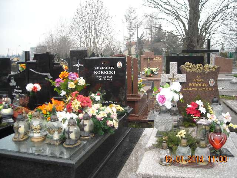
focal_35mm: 35
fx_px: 240
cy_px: 89
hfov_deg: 52.6
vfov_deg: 40.7
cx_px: 118
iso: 147
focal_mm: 5.7
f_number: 2.8
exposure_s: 1/60
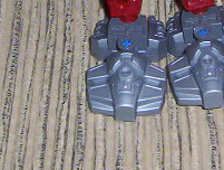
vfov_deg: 10.0
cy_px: -47
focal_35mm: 146
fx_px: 948
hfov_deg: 13.4
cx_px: 165
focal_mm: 5.54
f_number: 2.76
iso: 140
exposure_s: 1/30
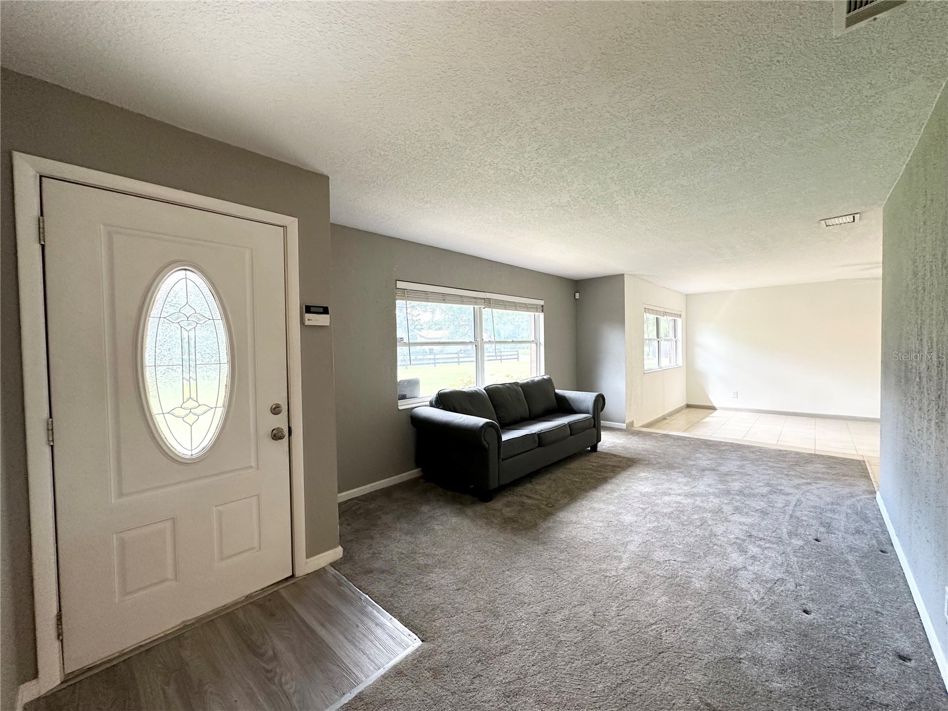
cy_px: 356
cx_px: 474
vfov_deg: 85.7
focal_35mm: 14
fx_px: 383
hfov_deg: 102.1
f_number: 2.2
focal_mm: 2.22
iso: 200
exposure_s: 1/120
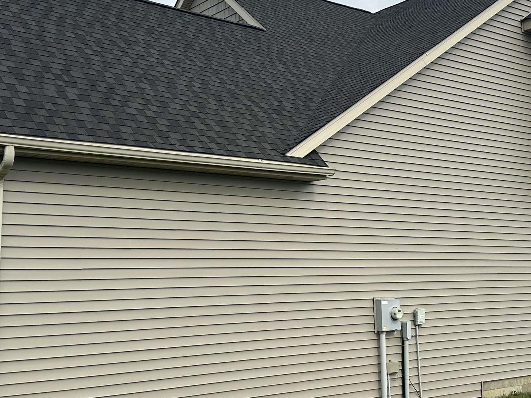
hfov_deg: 38.1
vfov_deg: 29.1
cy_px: 170
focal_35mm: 50
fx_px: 767
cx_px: 307
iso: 80
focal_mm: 6.86
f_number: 1.78
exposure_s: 1/4348
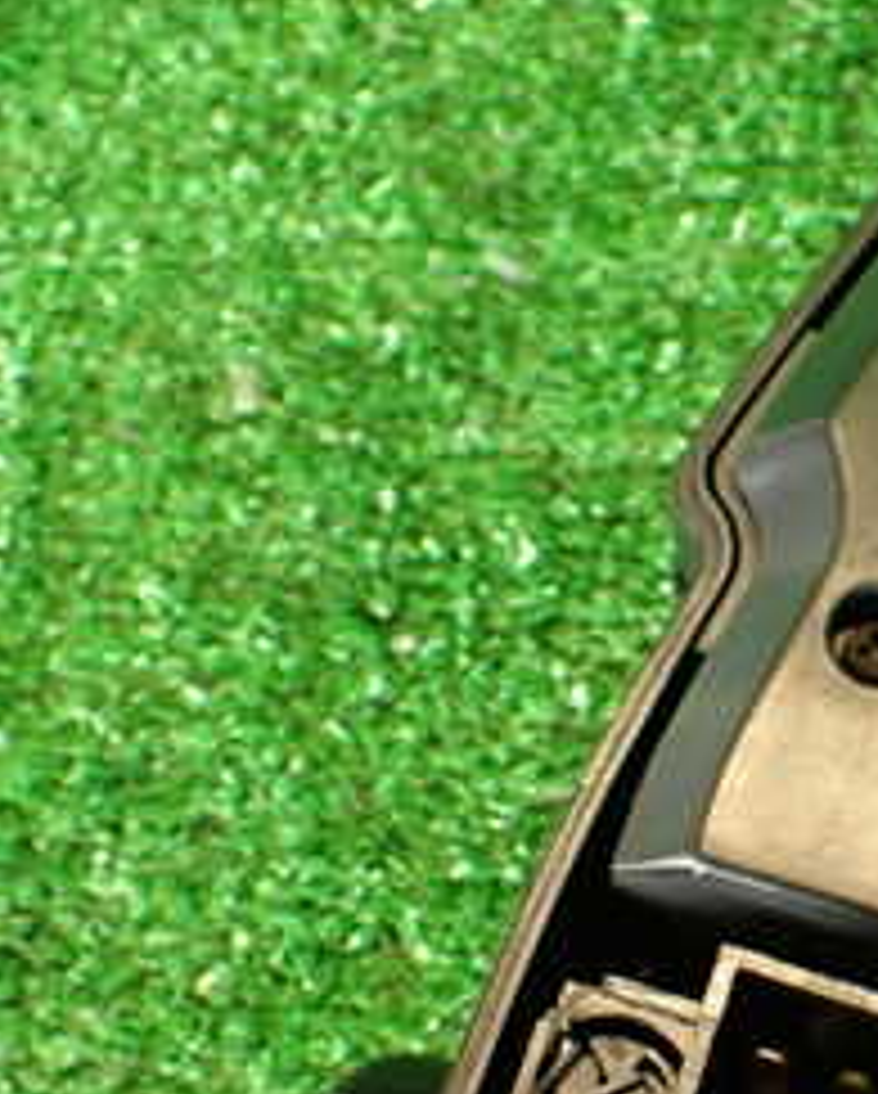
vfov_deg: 24.4
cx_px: 1058
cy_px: 855
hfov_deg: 18.8
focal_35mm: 77
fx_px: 2496
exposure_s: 1/30
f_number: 2.4
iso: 250
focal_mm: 5.79
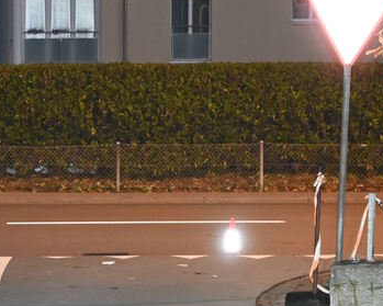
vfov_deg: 9.9
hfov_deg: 12.3
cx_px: -16
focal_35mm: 155
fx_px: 1756
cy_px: 292
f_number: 6.3
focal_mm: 48
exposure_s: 1/8
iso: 3200
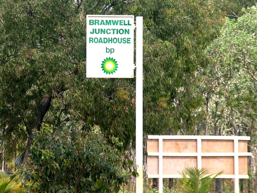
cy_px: 96
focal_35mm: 303
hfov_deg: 6.5
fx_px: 2250
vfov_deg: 4.9
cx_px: 128
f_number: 4.4
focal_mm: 50
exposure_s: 1/190
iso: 50
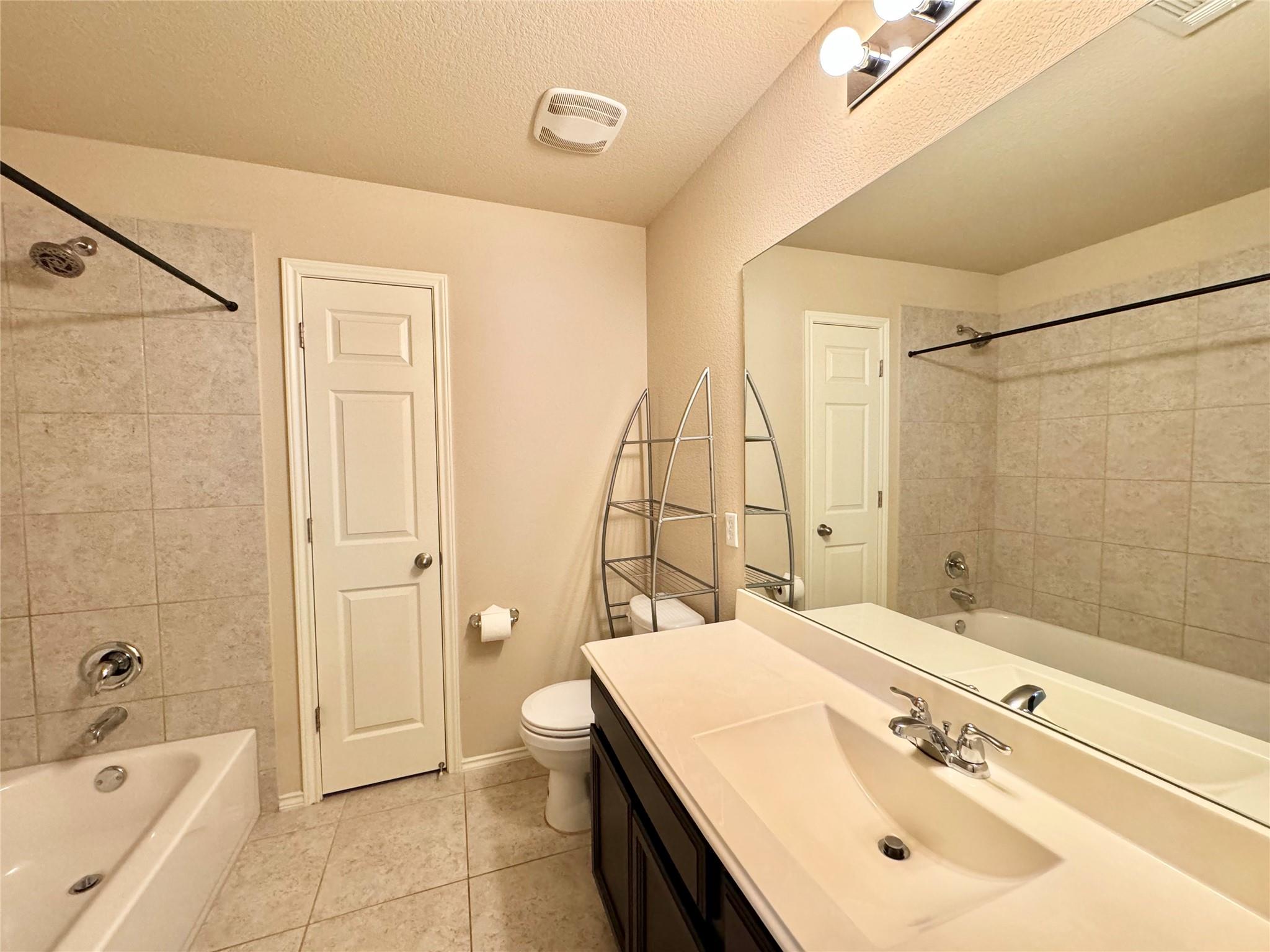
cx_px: 635
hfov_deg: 102.1
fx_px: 514
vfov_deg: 85.7
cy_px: 476
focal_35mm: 14
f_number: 2.2
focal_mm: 2.22
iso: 320
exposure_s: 1/60
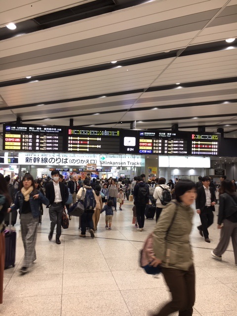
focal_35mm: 29
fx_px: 265
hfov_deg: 48.2
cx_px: 118
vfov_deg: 61.7
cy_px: 158
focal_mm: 4.15
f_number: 2.2
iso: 40
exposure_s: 1/30
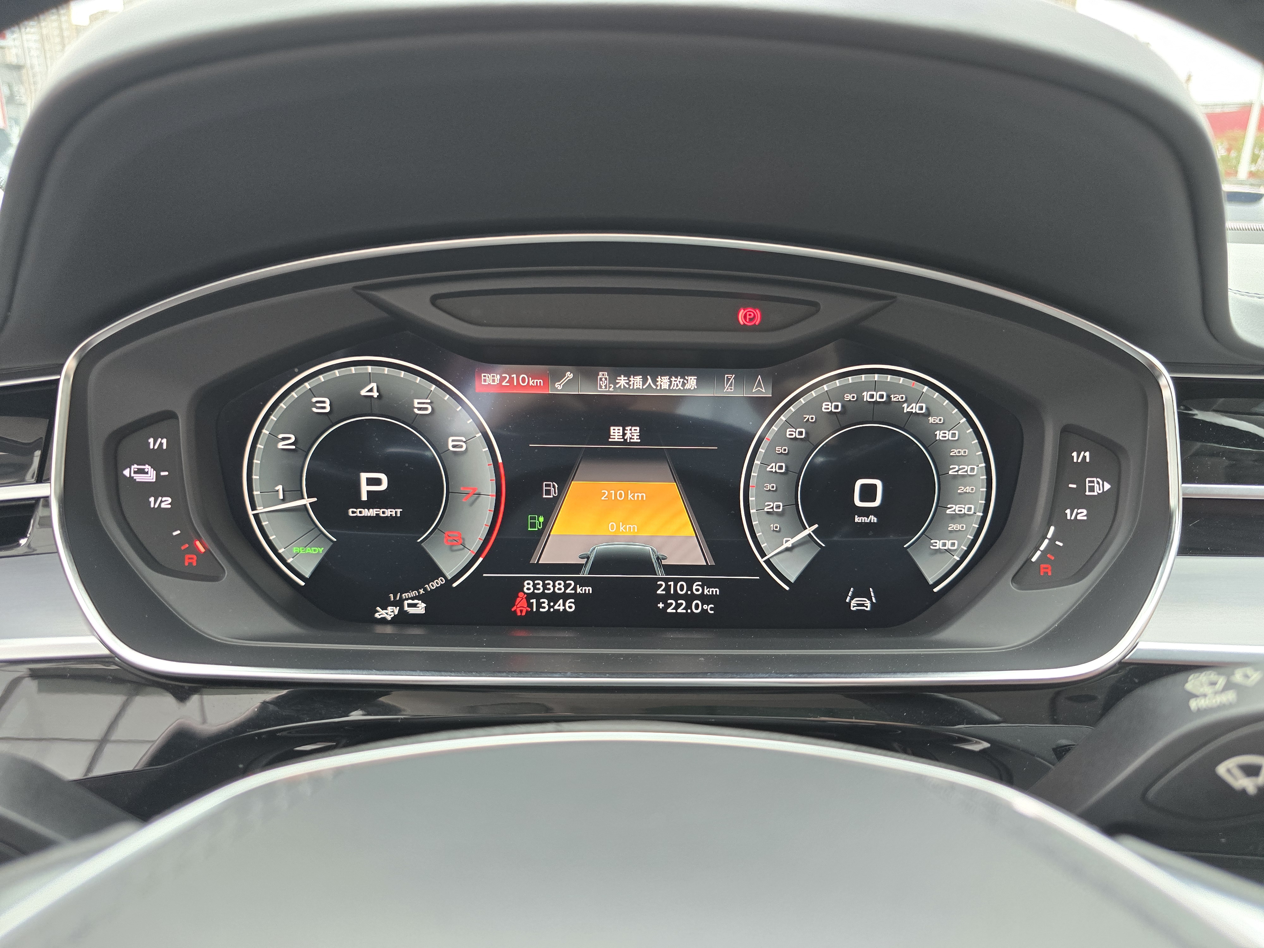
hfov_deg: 73.9
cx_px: 632
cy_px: 474
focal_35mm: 23
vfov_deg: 58.9
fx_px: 840
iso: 200
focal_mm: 6.3
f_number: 1.7
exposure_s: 1/180
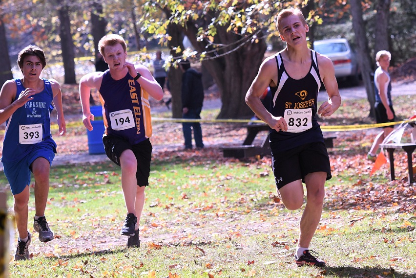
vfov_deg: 7.9
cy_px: 139
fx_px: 2011
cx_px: 208
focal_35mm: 174
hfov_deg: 11.8
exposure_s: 1/1000
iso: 560
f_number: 5
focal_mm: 116
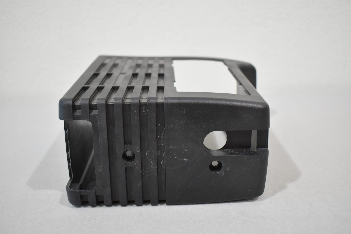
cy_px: 117
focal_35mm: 42
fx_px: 409
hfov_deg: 46.4
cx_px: 176
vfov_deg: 31.9
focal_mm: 28
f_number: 4.2
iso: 800
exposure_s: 1/125
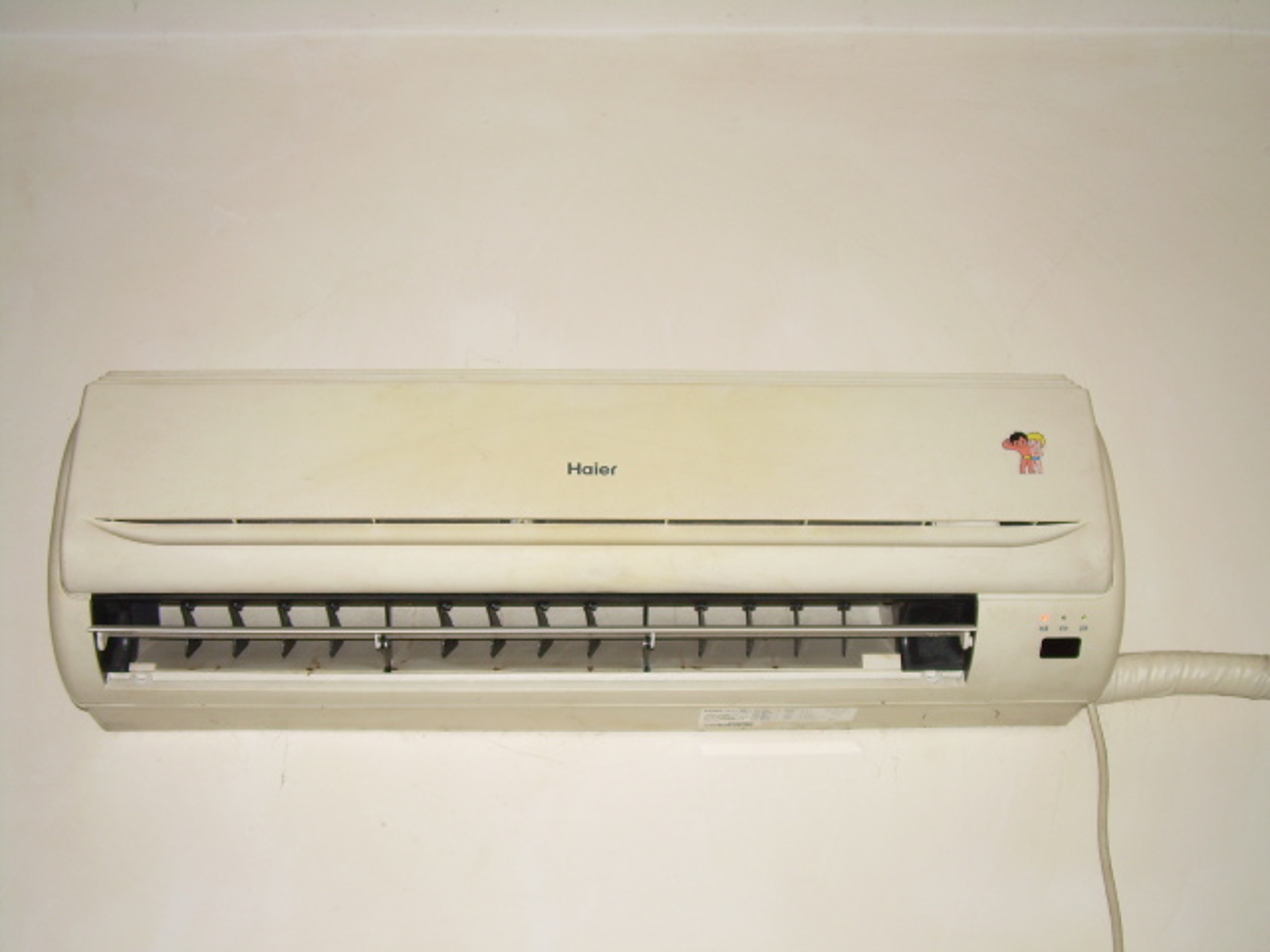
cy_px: 476
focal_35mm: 47
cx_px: 635
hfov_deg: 40.4
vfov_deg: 30.9
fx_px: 1724
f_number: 3
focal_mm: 7.7
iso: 50
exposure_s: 1/60
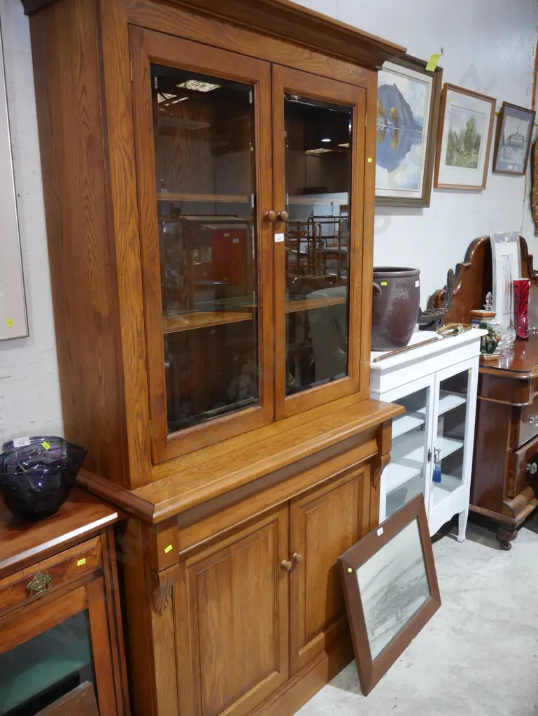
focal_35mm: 28
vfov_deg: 63.4
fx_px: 580
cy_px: 358
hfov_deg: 49.8
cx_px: 269
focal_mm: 14
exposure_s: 1/60
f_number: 3.5
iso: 500
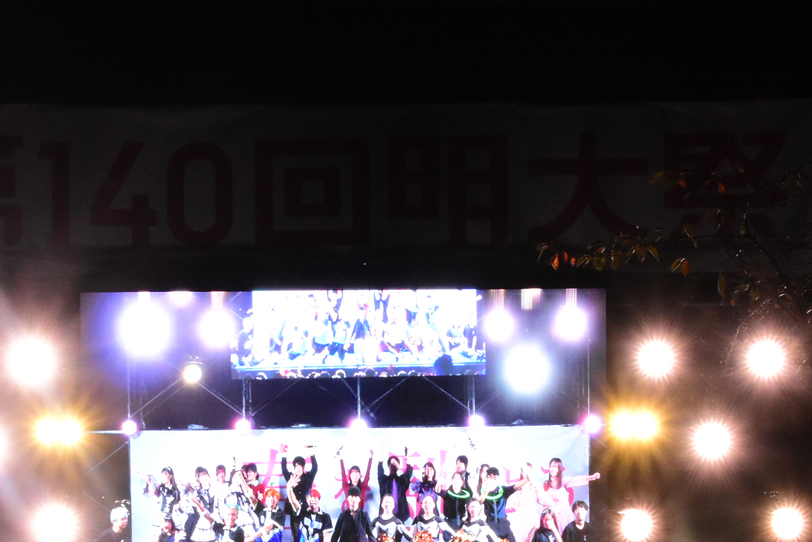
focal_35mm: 162
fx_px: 3655
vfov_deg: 8.4
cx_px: 388
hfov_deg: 12.7
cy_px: 547
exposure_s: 1/100
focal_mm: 48
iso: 3200
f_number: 16
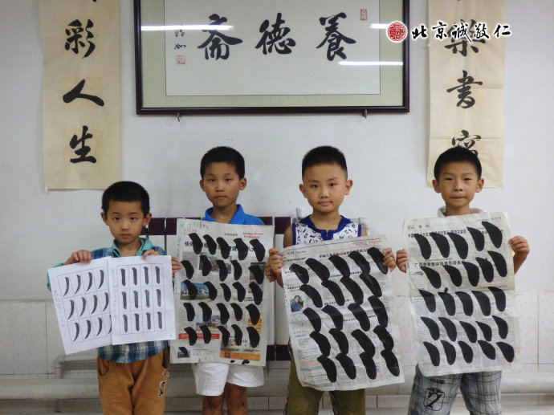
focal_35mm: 37
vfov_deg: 38.6
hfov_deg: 50.2
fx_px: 592
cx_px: 277
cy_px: 208
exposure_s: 1/60
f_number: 3.6
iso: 640
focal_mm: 6.6
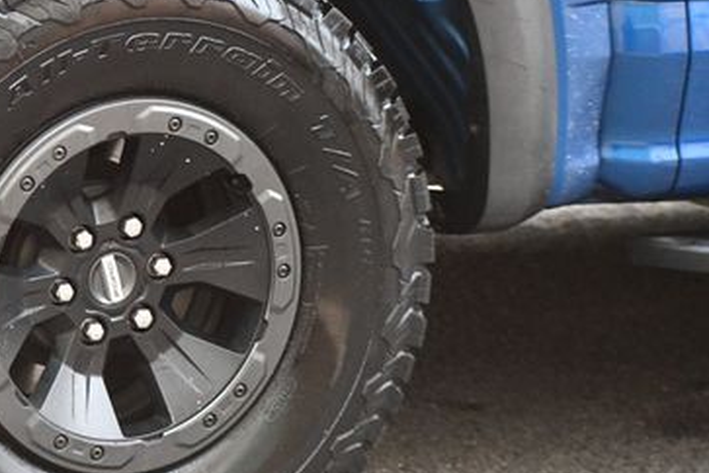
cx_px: 102
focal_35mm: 185
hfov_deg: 11.1
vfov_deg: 7.4
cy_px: 246
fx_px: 3643
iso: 3200
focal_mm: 70
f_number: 4.5
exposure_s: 1/60
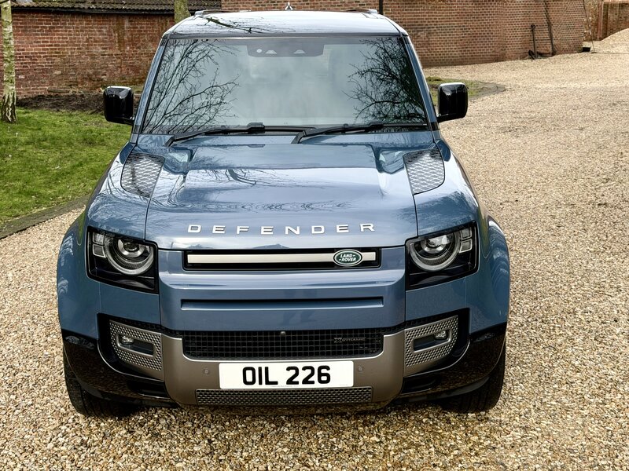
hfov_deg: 39.7
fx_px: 872
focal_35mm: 48
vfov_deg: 30.3
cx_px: 314
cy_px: 236
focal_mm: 6.76
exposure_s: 1/962
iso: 64
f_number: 1.78
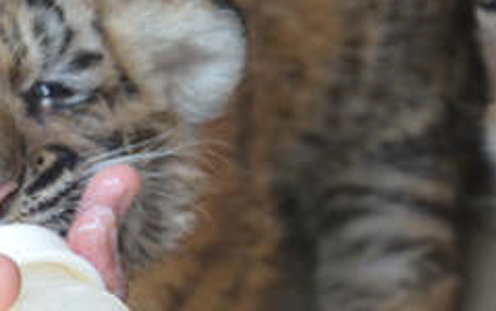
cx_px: 237
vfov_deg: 3.3
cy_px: 225
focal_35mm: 401
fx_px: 5431
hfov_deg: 5.2
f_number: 5.6
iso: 1400
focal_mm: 105
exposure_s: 1/320
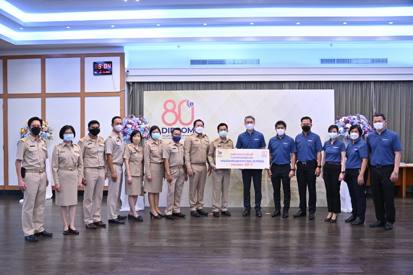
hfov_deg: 58.8
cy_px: 138
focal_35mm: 32
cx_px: 206
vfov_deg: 41.0
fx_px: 367
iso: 3200
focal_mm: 32
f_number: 5.6
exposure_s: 1/100
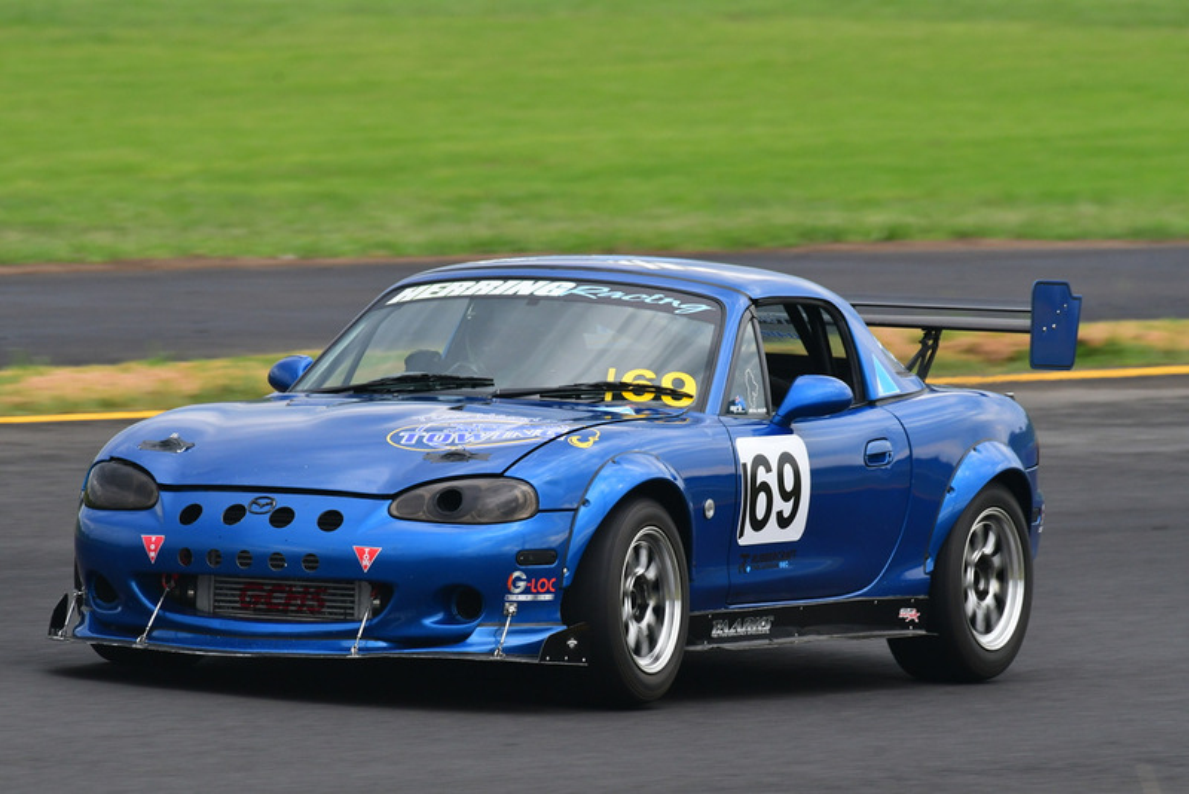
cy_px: 397
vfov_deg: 1.9
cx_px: 594
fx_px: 23787
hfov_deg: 2.9
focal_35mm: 720
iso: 800
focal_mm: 480
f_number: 10
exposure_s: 1/500
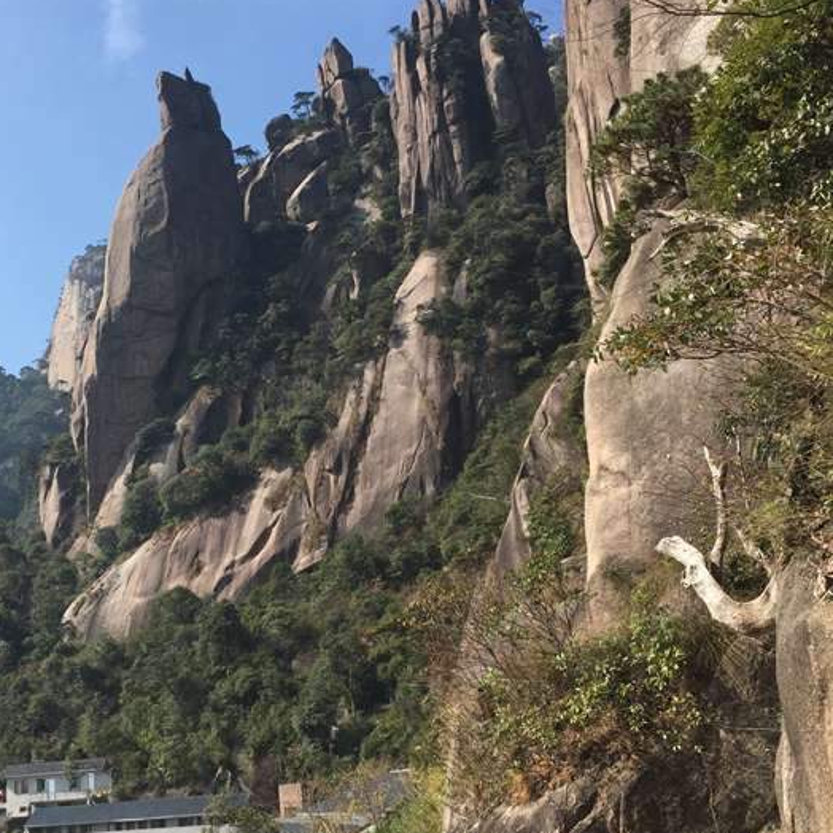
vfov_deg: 38.2
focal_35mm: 44
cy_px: 504
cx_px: 303
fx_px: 1198
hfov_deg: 38.1
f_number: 2.2
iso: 32
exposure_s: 1/1582
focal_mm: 4.15
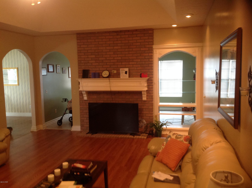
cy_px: 94
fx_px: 254
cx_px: 126
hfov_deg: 52.7
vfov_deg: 40.6
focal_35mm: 35
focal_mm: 4.28
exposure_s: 1/15
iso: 160
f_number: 2.4
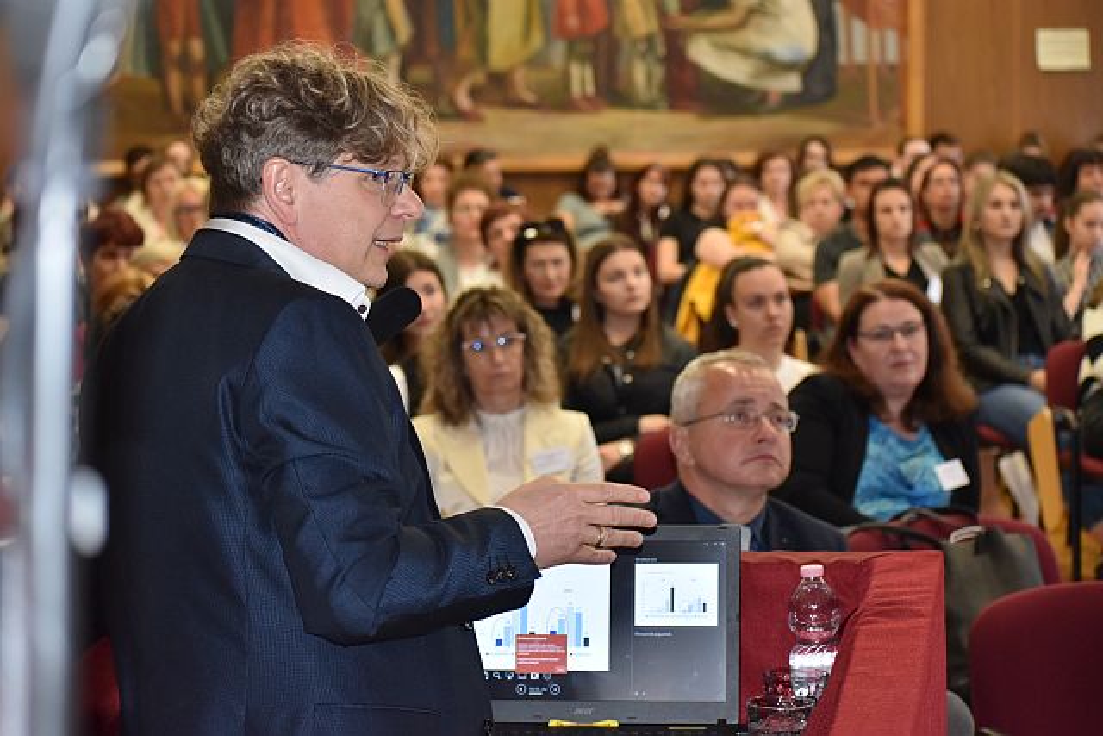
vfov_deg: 13.0
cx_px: 552
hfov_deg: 19.5
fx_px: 3218
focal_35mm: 105
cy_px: 368
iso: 1000
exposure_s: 1/125
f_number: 4.5
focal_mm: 70
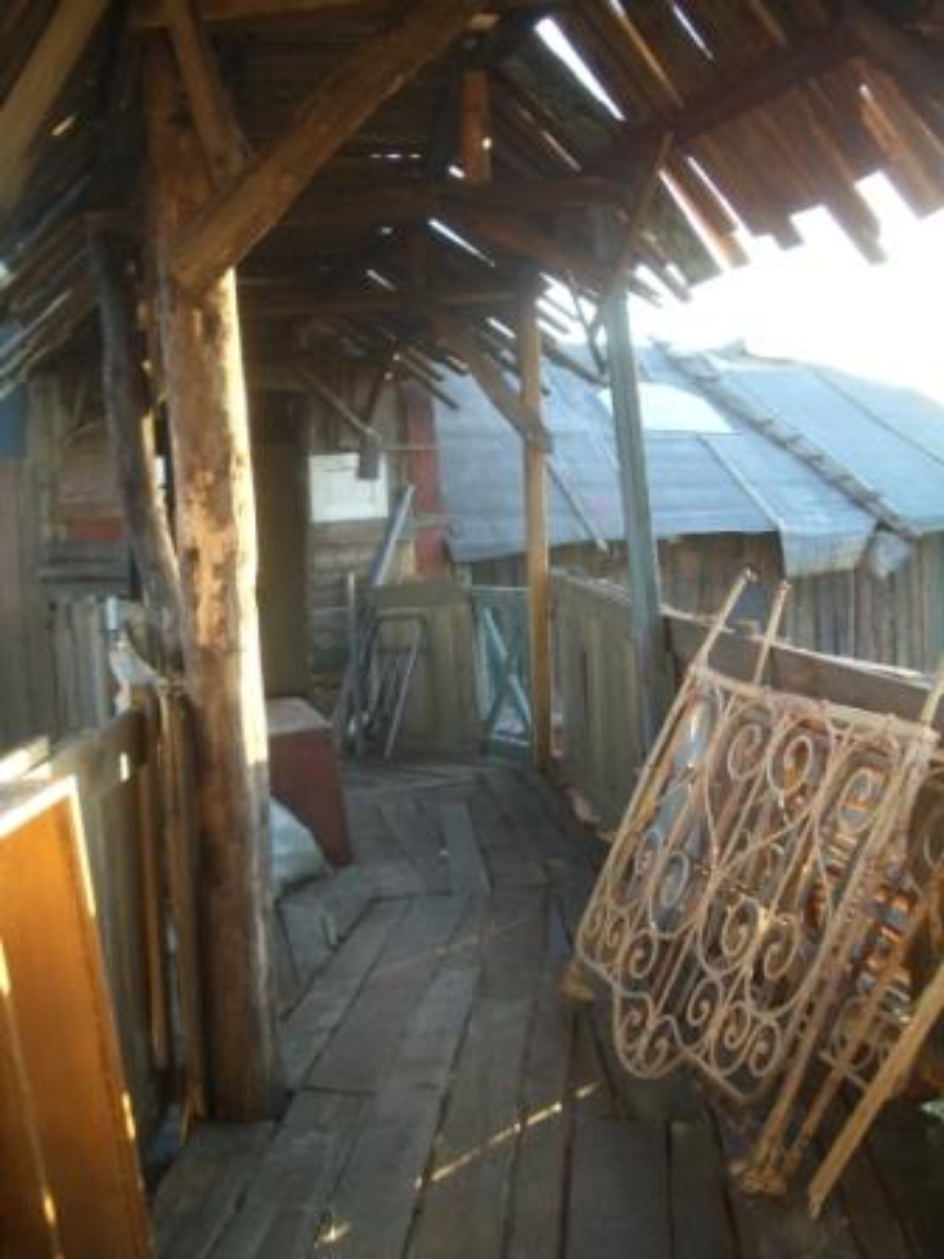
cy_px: 630
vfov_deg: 52.6
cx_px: 472
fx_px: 1273
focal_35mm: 35
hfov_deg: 40.7
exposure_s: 1/80
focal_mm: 5.8
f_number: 2.6
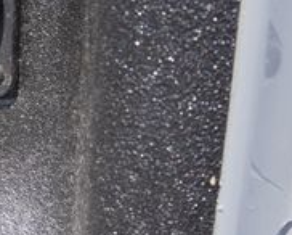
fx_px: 770
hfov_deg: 19.4
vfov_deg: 17.2
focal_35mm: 89
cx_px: -114
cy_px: 60
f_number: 7.1
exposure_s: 1/100
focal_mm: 18
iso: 100
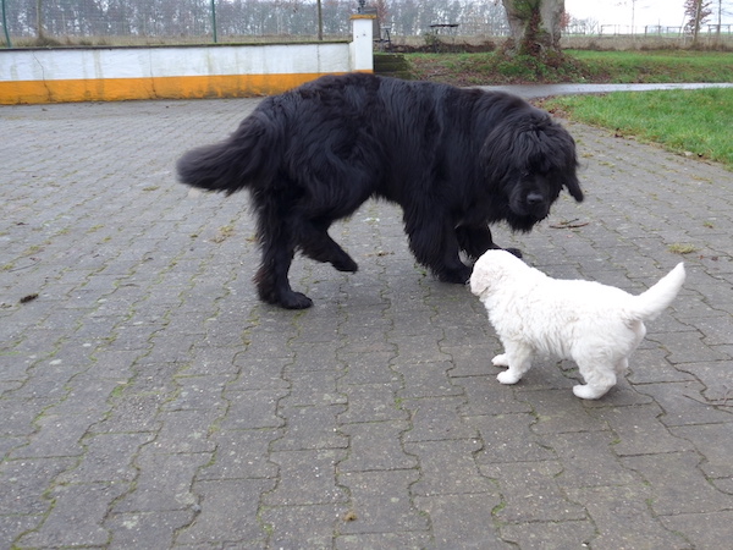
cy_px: 275
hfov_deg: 51.4
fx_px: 762
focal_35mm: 36
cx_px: 366
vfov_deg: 39.7
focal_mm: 7.5
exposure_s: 1/160
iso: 80
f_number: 2.8
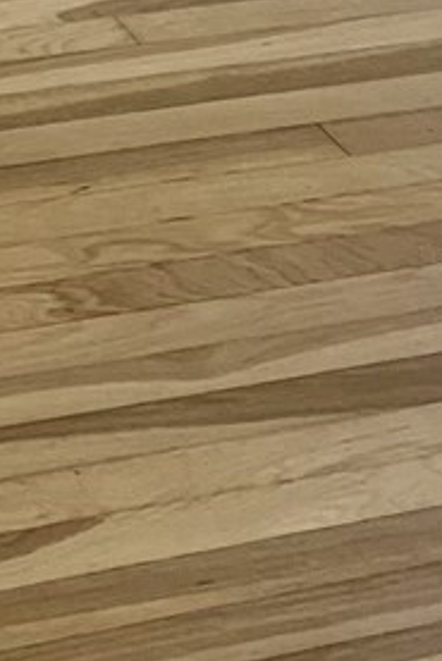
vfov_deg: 10.7
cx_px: -538
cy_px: -1131
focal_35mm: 150
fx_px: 2759
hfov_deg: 8.5
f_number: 1.6
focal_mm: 5.1
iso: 64
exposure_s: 1/122
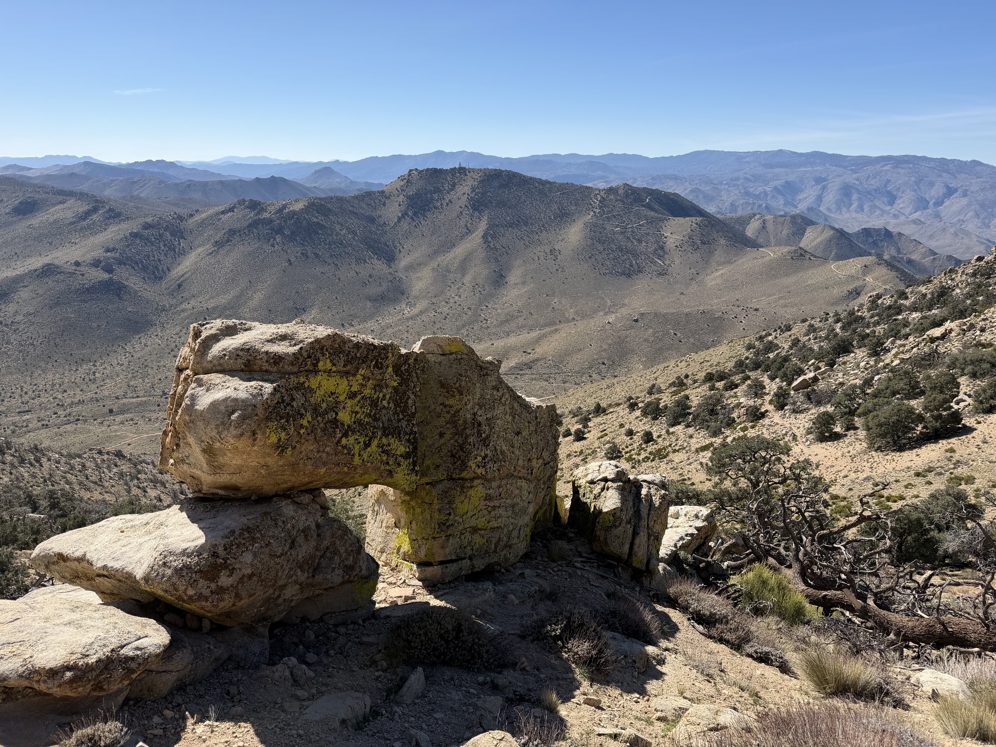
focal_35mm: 24
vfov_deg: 56.8
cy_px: 374
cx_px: 498
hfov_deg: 71.6
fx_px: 691
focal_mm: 6.76
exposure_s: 1/4673
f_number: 1.78
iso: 80
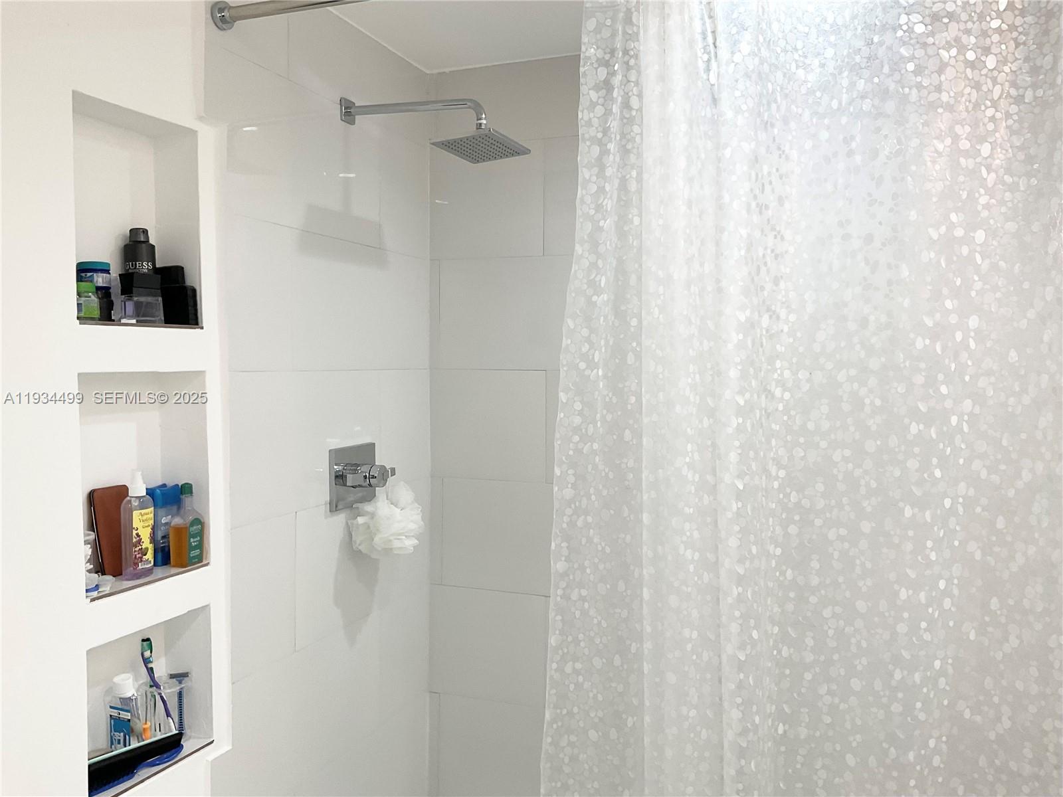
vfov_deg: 48.2
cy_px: 398
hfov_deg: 61.7
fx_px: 891
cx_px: 532
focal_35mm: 29
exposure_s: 1/120
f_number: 1.8
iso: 50
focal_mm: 3
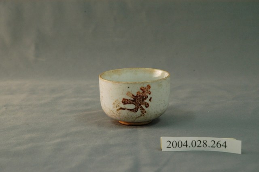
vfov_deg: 13.0
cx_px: 130
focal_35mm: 105
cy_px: 86
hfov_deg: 19.5
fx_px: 754
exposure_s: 1/20
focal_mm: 70
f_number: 8
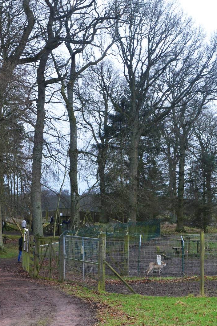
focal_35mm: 68
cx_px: 173
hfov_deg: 19.8
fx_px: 615
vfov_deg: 29.7
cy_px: 163
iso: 2500
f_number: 9
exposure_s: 1/320
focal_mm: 30
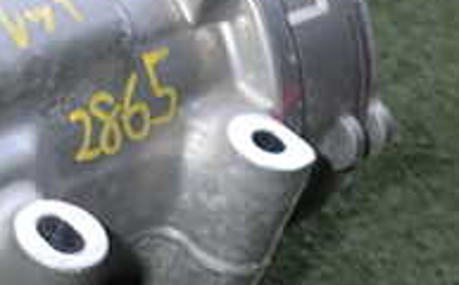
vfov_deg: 13.2
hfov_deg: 19.6
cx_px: -107
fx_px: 1237
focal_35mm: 99
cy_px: 138
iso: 100
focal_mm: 5.4
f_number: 6.3
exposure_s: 1/30
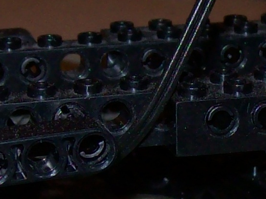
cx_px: 208
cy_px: 189
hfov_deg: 10.6
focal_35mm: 186
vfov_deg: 8.0
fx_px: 1429
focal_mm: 6
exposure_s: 1/64
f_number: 2.7
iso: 80
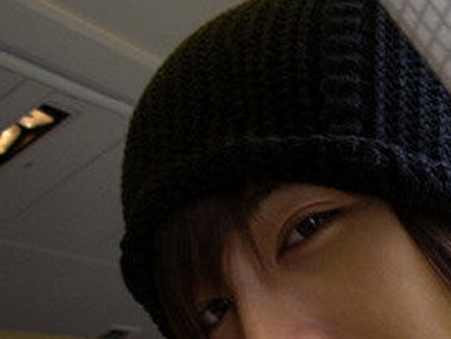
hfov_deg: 22.4
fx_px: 1122
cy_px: 329
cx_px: 358
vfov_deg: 16.9
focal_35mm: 86
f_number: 2.8
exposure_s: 1/85
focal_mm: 7.8
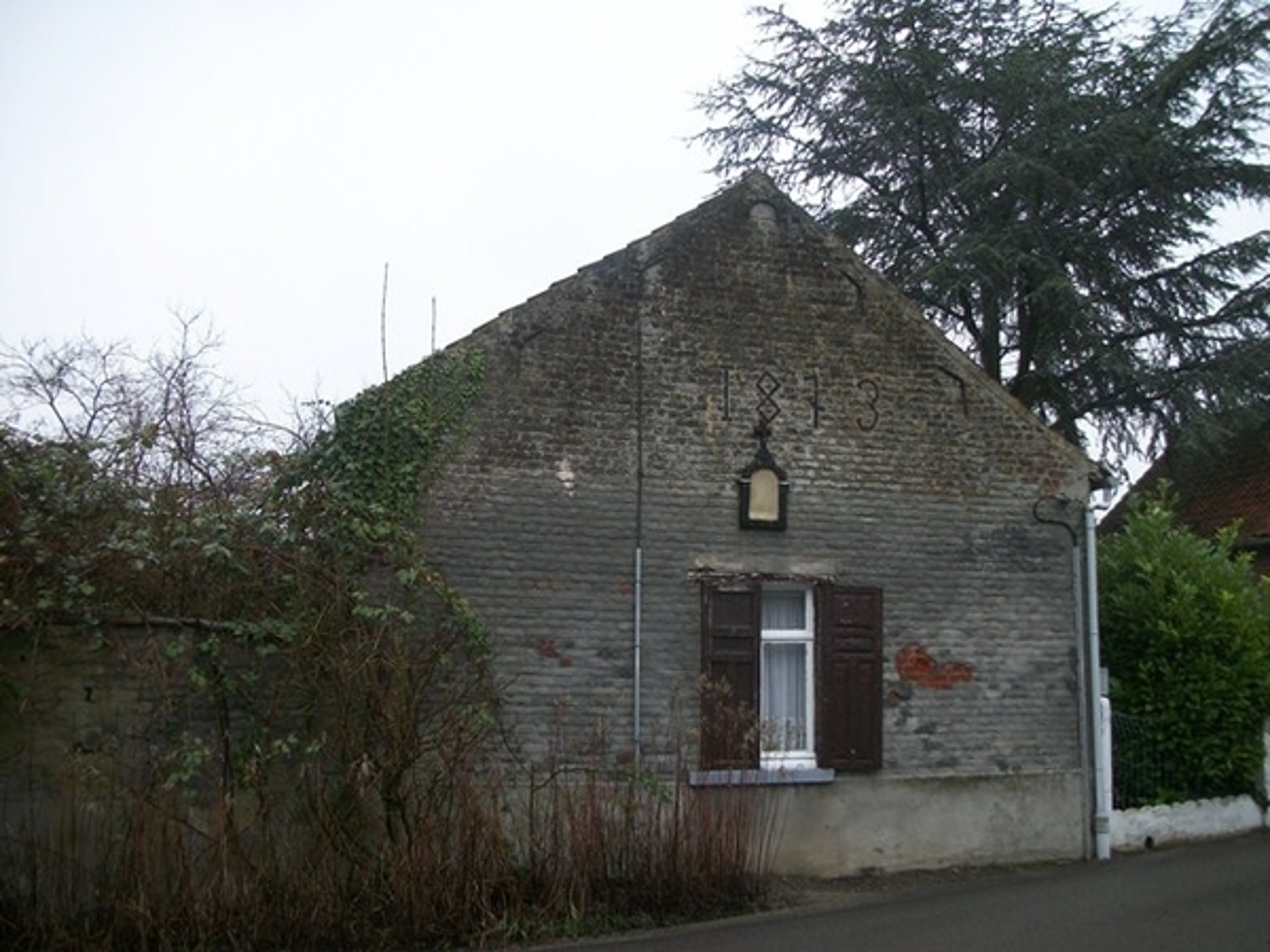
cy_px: 476
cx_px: 635
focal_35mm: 32
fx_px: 1174
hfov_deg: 56.8
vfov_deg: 44.2
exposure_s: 1/125
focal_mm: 5.7
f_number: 2.9
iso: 84
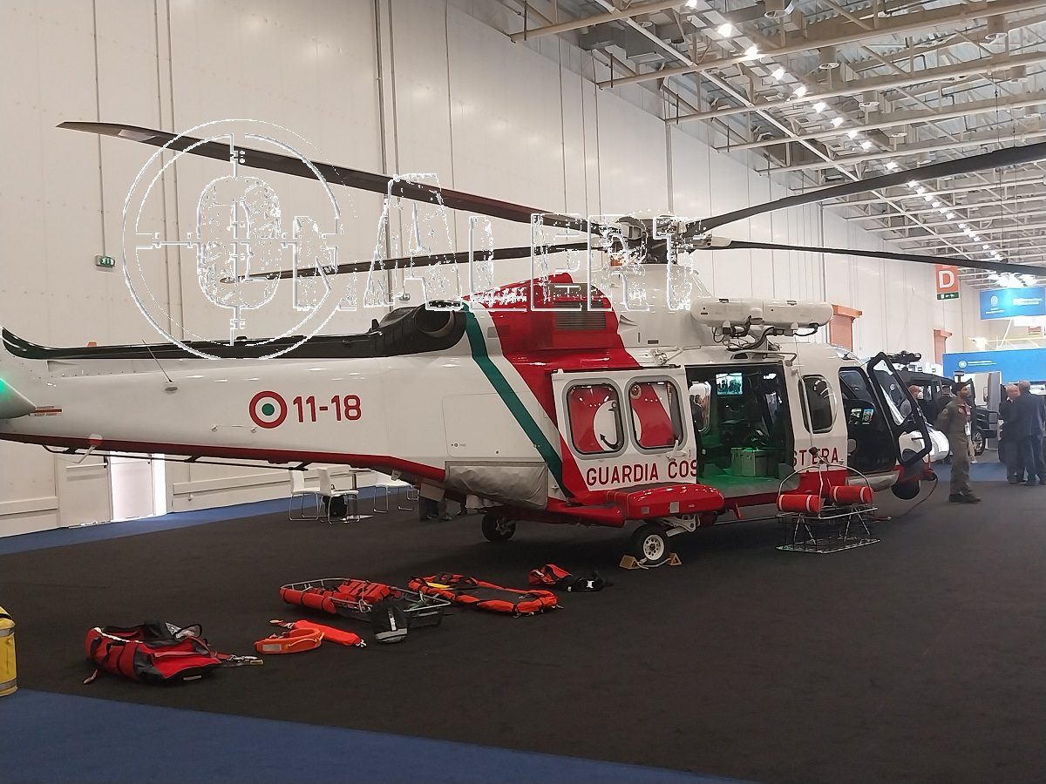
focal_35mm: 26
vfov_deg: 53.1
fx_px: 786
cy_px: 392
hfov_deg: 67.3
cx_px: 523
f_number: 1.8
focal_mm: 4
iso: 200
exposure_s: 1/50
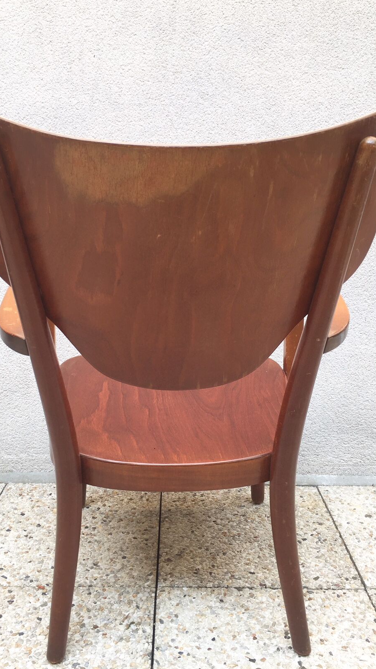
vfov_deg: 61.0
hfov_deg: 36.6
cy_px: 331
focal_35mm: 32
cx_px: 170
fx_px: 567
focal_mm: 4.15
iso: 32
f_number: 2.2
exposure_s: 1/129
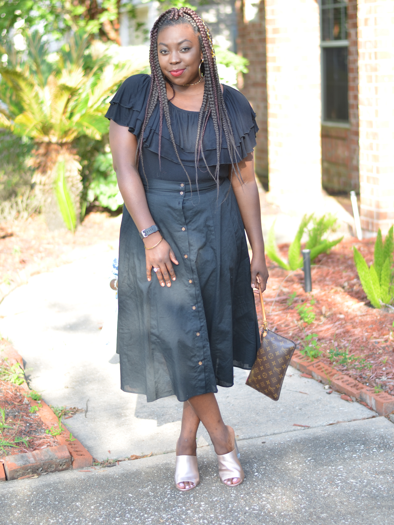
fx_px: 1244
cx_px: 197
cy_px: 256
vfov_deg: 23.8
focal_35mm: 82
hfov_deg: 18.0
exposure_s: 1/350
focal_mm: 50
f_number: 1.8
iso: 100
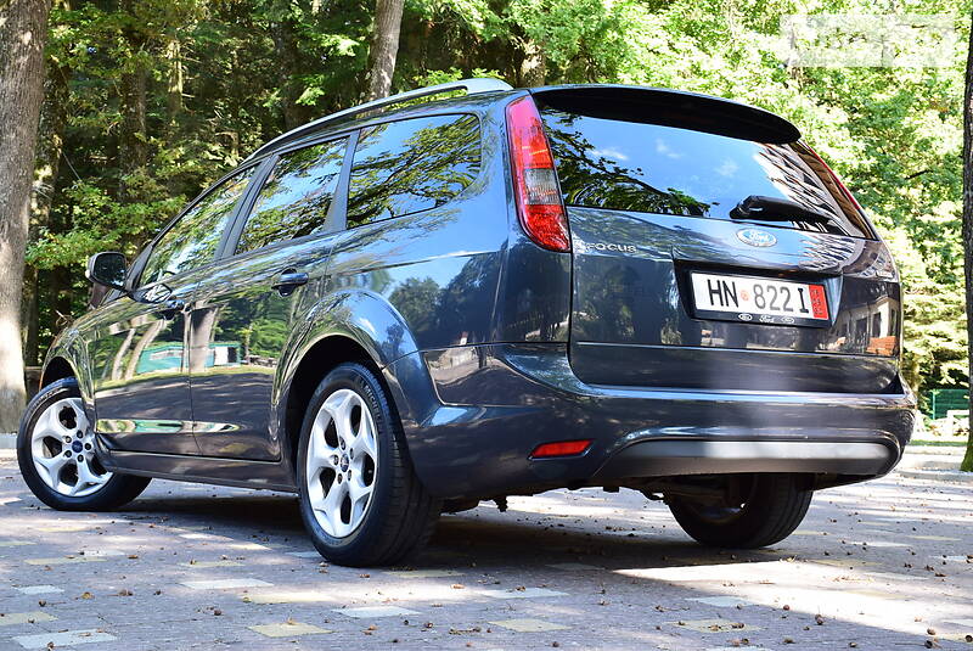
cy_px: 326
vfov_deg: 26.5
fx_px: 1380
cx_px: 486
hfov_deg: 38.8
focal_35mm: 51
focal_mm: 34
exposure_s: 1/60
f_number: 8
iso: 400
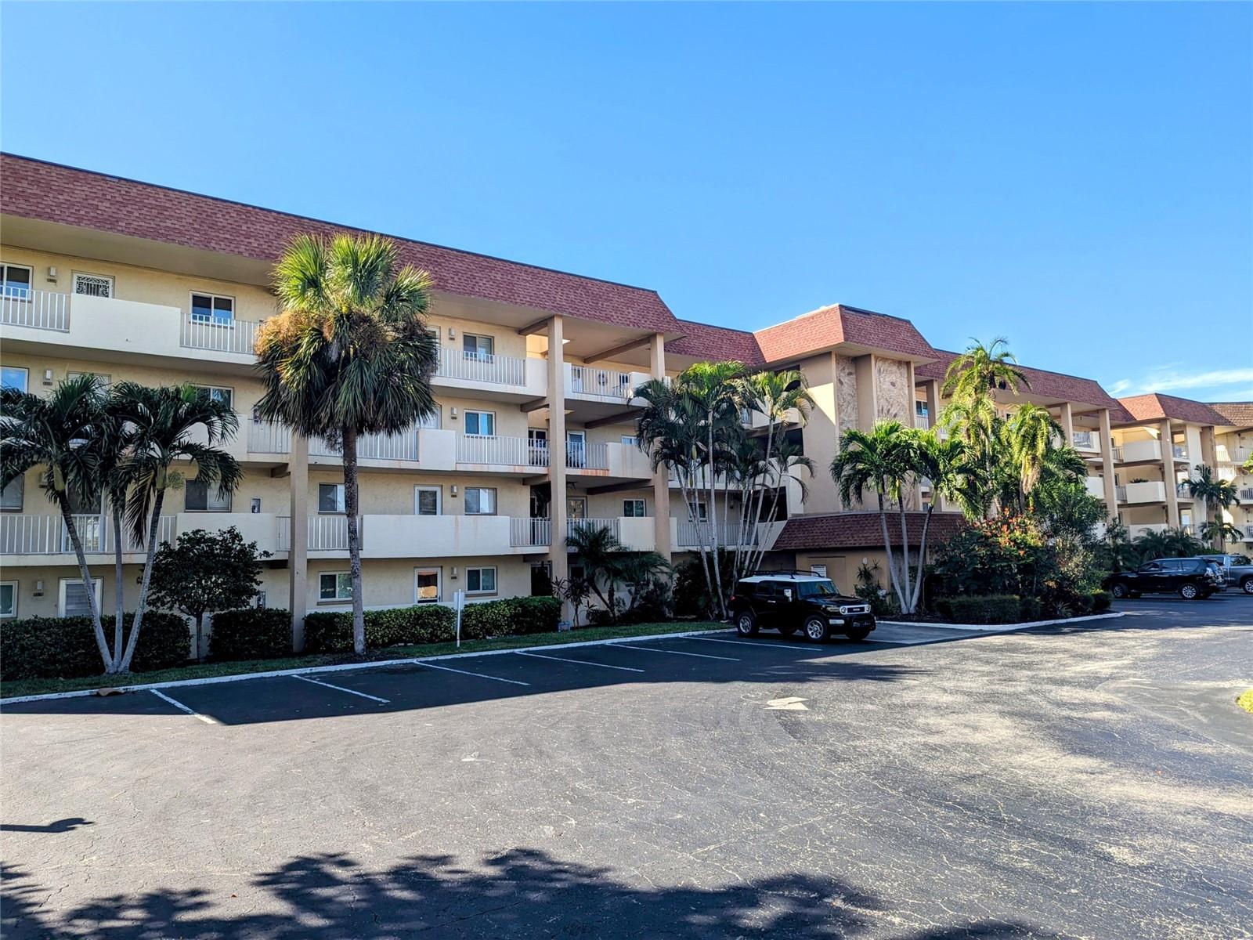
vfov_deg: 56.8
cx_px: 626
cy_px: 470
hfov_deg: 71.6
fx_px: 869
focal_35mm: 24
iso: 45
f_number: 1.85
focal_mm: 6.81
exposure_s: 1/943
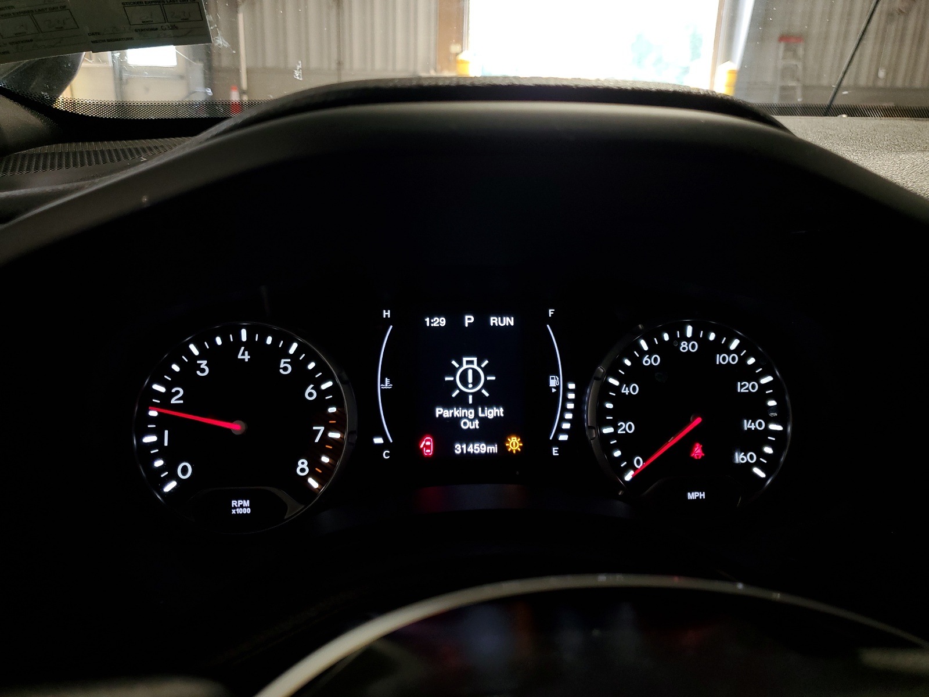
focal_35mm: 26
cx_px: 464
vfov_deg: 53.1
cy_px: 348
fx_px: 698
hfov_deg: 67.3
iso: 83
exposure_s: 1/60.2
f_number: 1.5
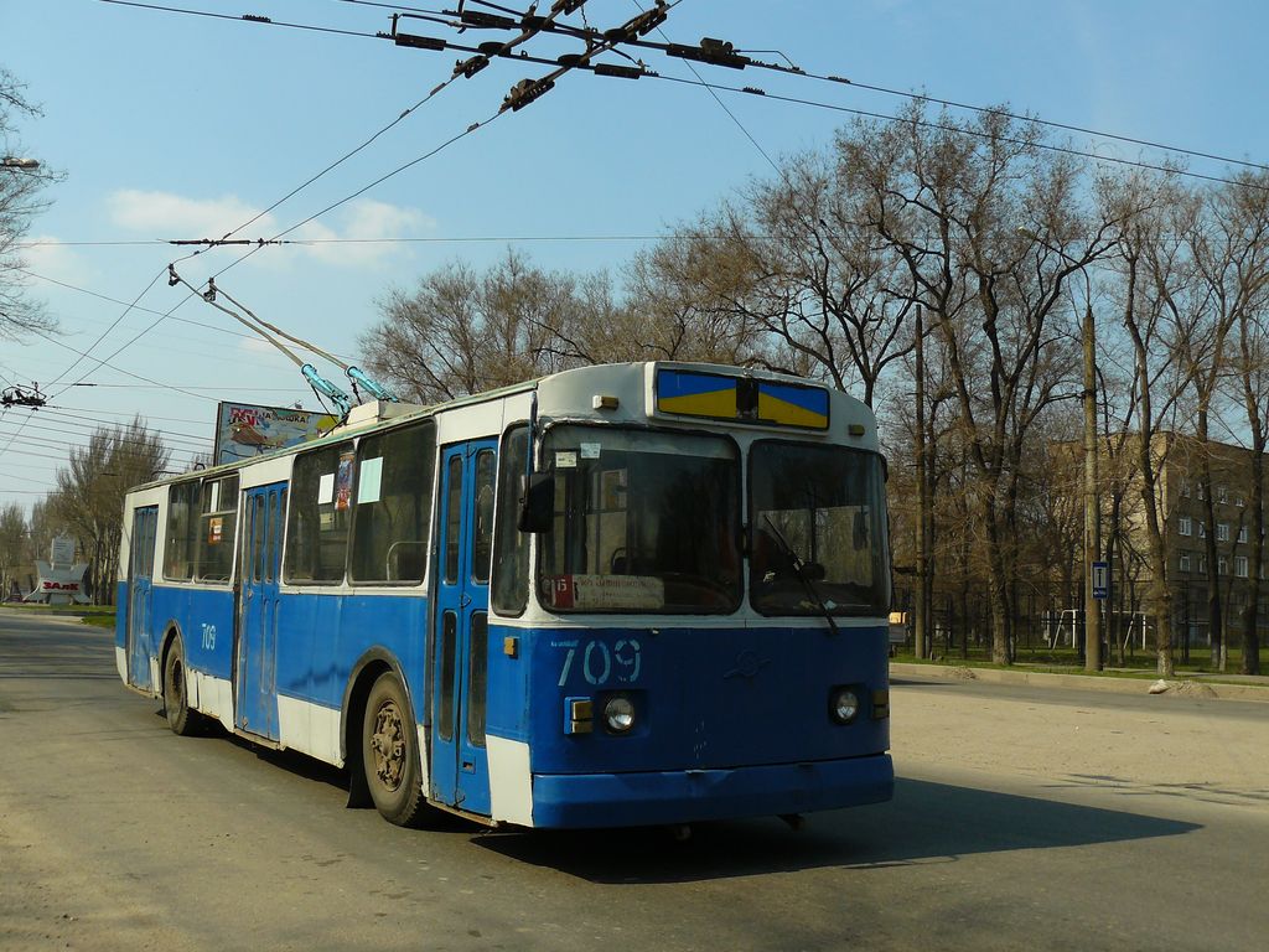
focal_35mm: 36
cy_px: 476
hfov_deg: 51.4
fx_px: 1320
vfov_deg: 39.7
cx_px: 634
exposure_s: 1/800
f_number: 4
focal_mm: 6
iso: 100
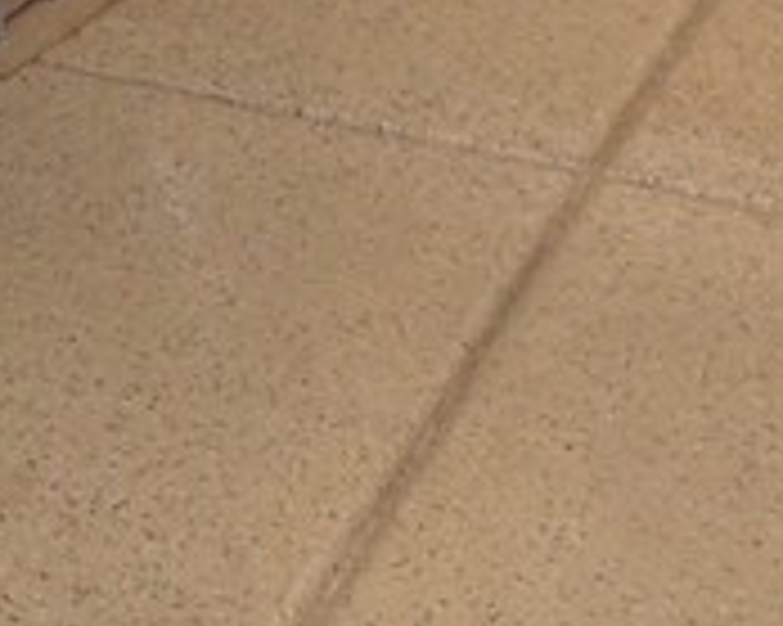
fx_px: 4401
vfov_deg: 7.8
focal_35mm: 190
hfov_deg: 9.1
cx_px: -1102
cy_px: -631
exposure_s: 1/60
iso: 64
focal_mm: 4.12
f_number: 2.4
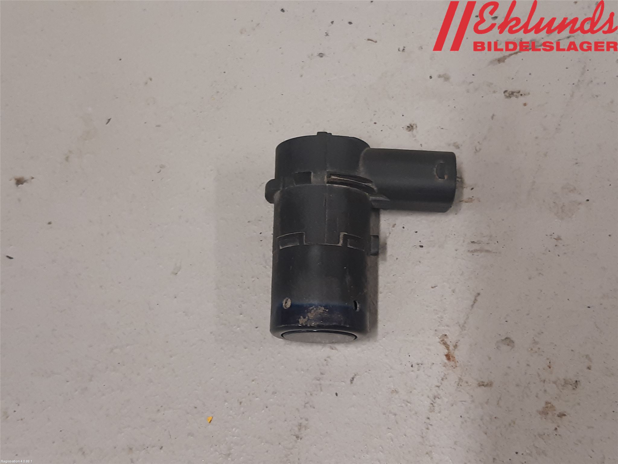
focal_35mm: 26
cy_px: 232
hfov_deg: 67.3
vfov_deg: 53.1
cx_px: 309
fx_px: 464
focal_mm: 3.93
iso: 100
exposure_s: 1/50
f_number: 1.7
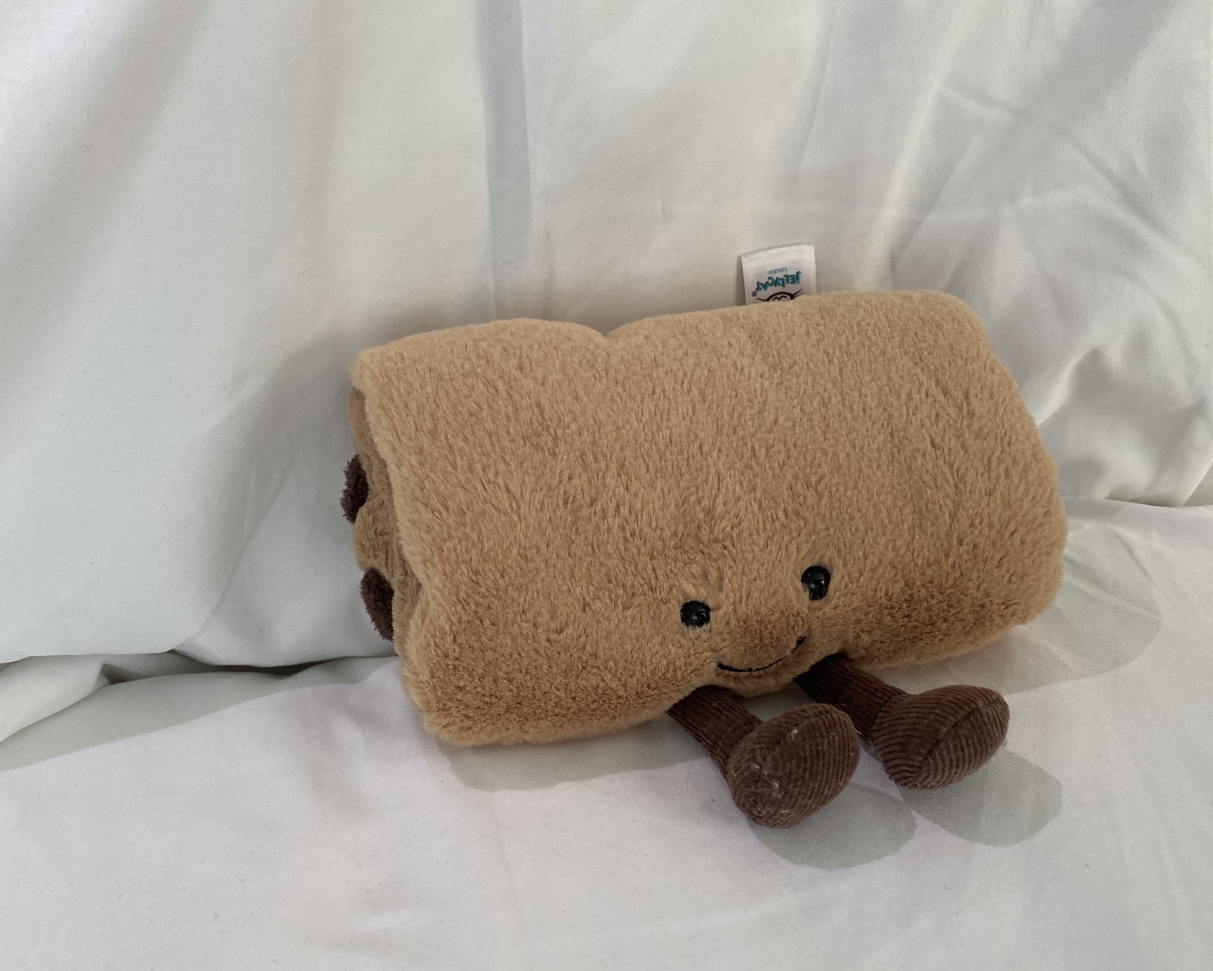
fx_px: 1185
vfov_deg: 44.4
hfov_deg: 54.1
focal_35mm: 33
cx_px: 680
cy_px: 571
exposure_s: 1/121
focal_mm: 4.25
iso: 125
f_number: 1.8
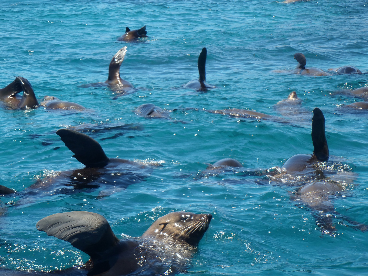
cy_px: 138
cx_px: 184
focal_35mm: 127
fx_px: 1350
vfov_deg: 11.7
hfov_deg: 15.5
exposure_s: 1/250
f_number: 5.7
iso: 100
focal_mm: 22.79
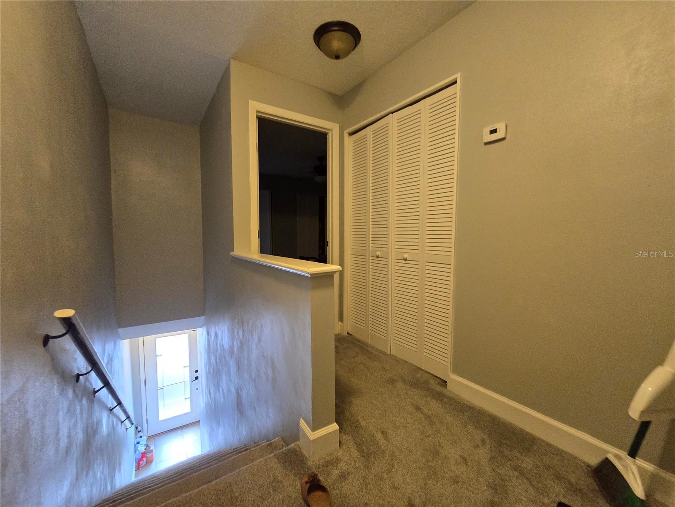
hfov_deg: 106.2
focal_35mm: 13
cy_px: 254
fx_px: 253
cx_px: 338
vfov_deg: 89.9
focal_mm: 2.2
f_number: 2.2
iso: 800
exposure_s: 1/60
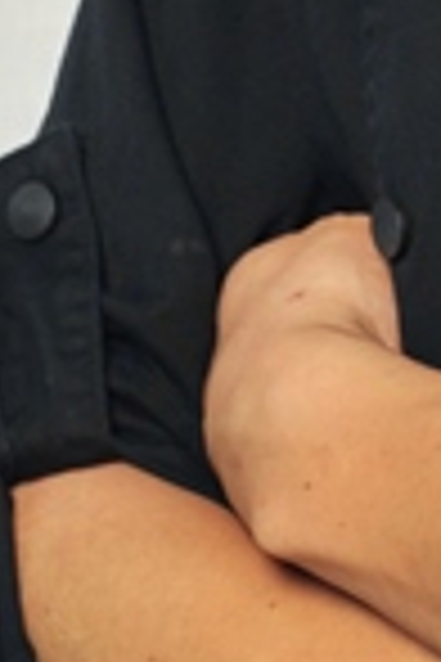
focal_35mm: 359
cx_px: 904
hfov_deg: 3.8
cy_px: -324
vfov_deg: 5.7
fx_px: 6596
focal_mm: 66
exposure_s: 1/160
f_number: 5.6
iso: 250
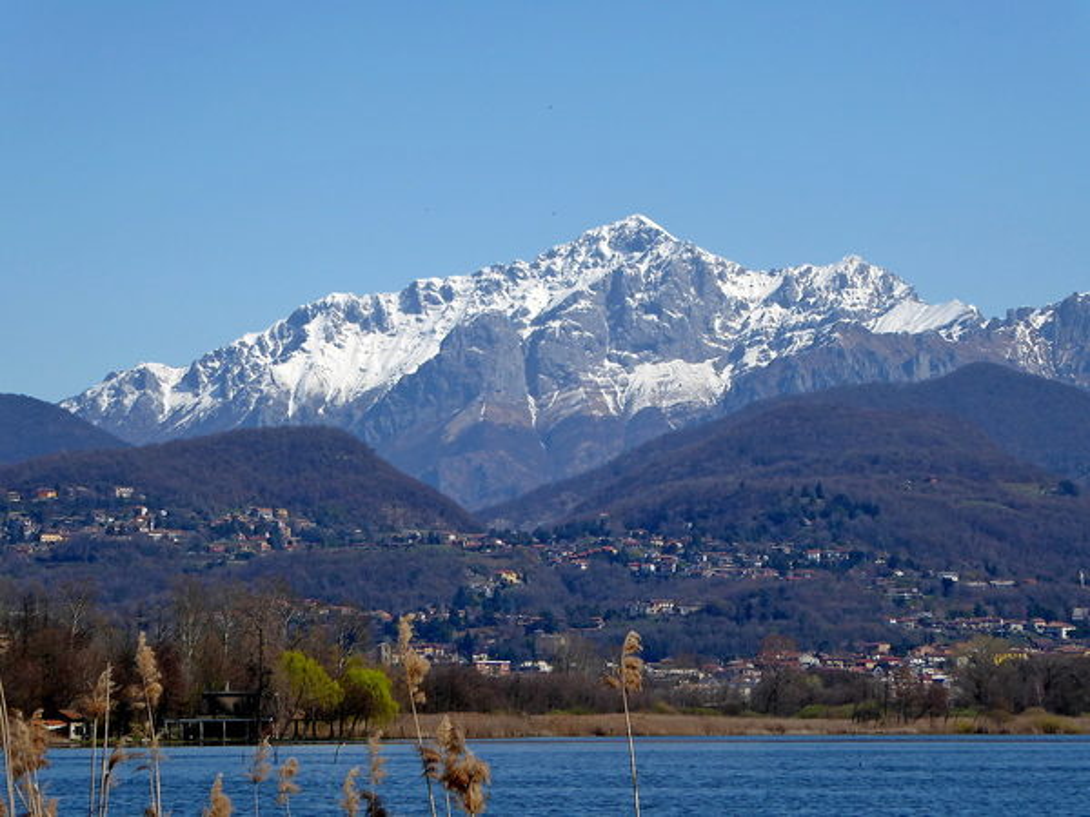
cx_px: 545
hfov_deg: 10.7
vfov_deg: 8.0
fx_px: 5825
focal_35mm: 185
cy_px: 408
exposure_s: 1/500
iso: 80
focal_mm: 33.2
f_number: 5.6
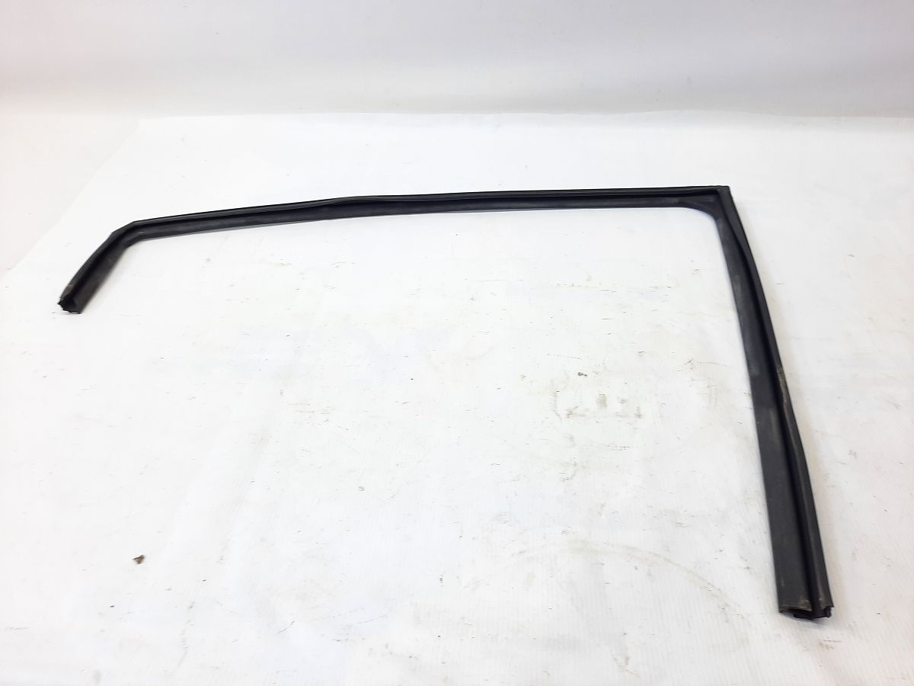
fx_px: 660
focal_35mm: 25
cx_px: 457
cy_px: 343
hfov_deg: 69.4
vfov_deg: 54.9
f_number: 2
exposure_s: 1/50
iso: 64
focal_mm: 4.6
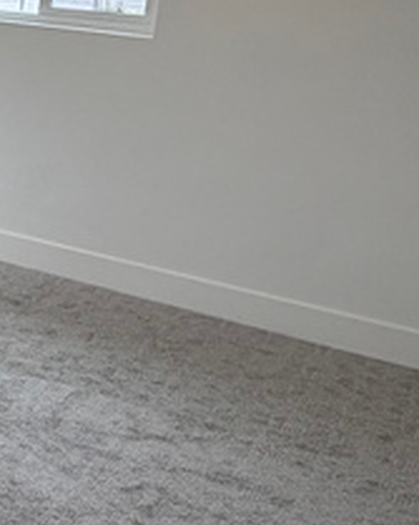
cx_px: -349
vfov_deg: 28.1
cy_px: 168
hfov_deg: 17.9
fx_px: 1039
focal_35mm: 67
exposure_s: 1/120
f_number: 2.2
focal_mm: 2.22
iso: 64
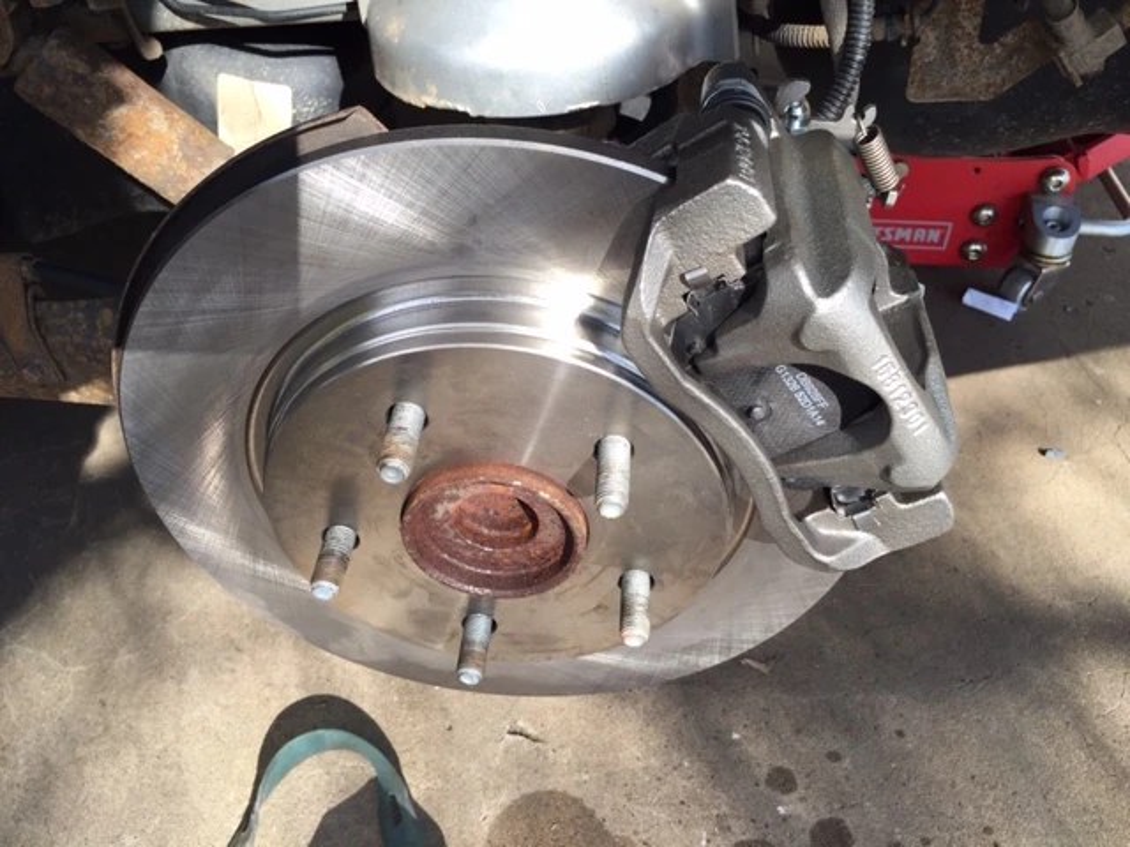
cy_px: 424
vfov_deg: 48.2
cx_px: 565
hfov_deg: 61.7
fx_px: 947
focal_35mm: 29
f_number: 2.2
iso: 32
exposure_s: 1/403
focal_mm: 4.15
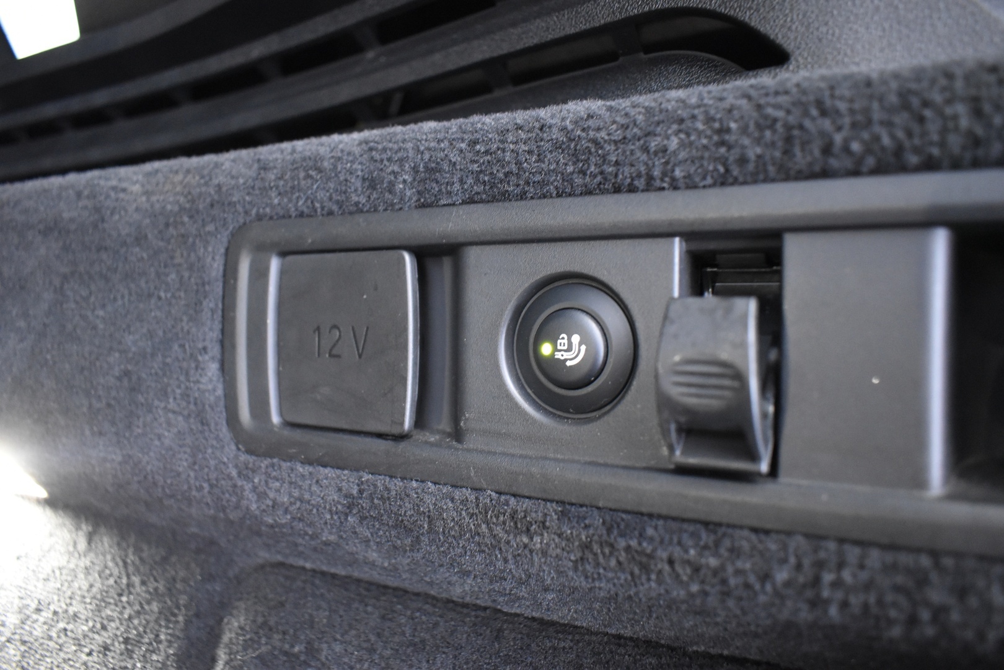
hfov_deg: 67.4
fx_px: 753
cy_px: 335
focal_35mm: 27
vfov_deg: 47.9
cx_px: 502
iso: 3200
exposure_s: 1/6
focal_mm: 18
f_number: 3.5
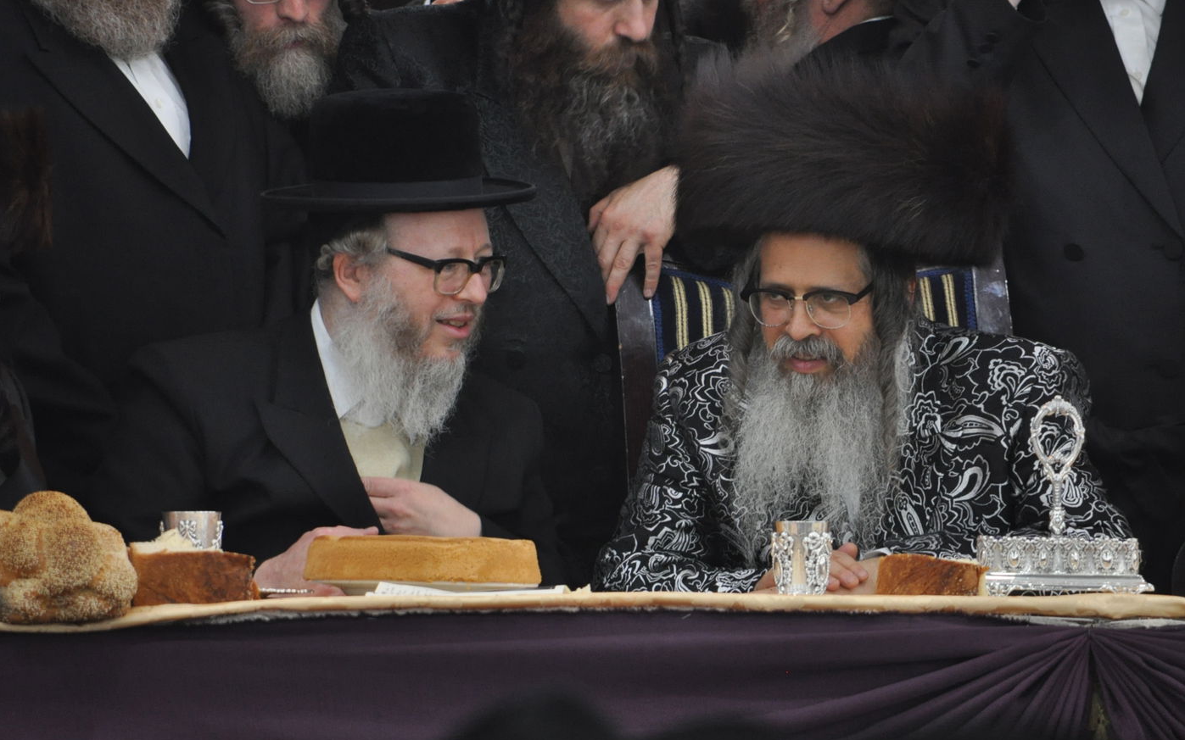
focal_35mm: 459
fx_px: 14823
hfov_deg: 4.6
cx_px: 592
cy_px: 366
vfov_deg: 2.9
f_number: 5.6
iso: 1250
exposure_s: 1/50
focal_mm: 300
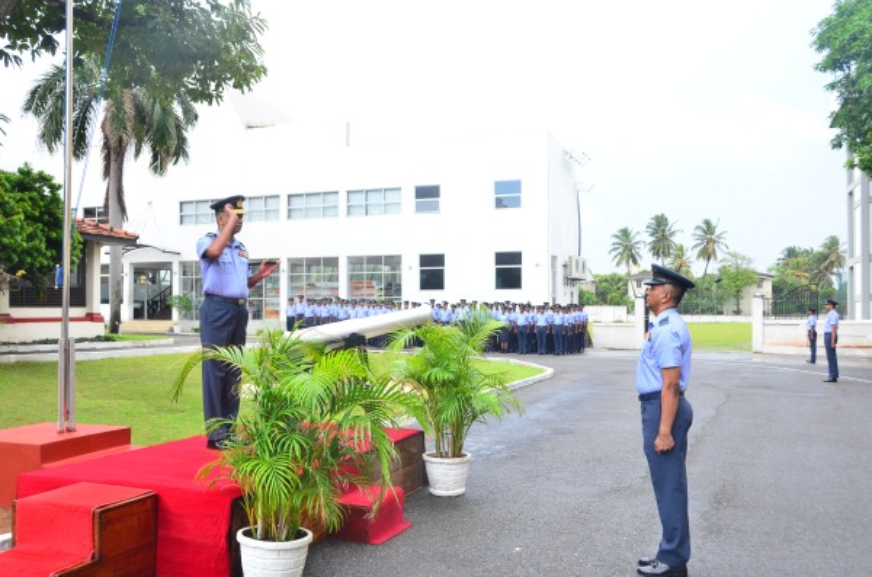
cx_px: 436
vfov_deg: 39.8
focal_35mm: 33
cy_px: 288
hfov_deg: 57.3
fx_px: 797
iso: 250
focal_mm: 22
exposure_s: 1/100
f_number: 5
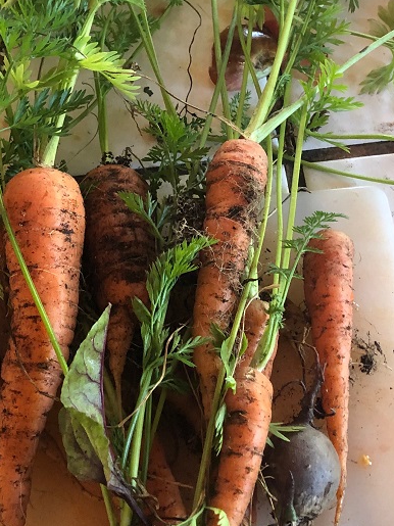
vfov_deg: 32.9
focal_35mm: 58
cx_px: 202
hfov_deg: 25.2
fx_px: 881
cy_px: 165
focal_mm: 3.99
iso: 100
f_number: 1.8
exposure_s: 1/12
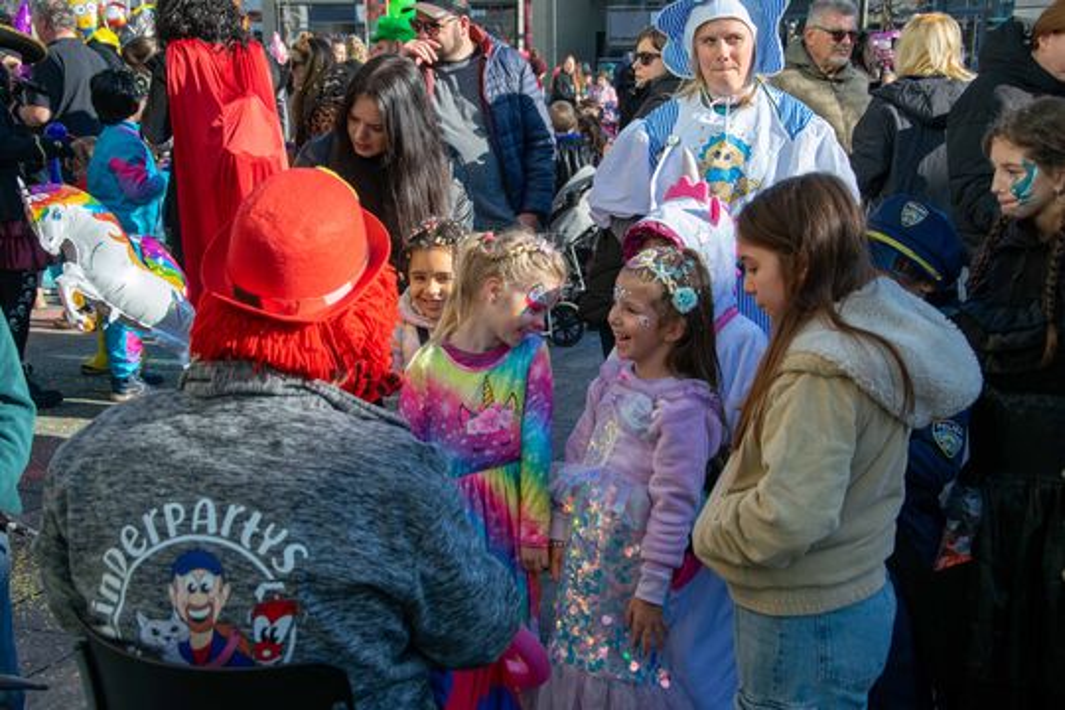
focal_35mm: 51
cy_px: 355
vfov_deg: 26.5
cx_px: 532
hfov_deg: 38.9
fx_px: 1509
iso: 400
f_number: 5
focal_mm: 34
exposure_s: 1/1250
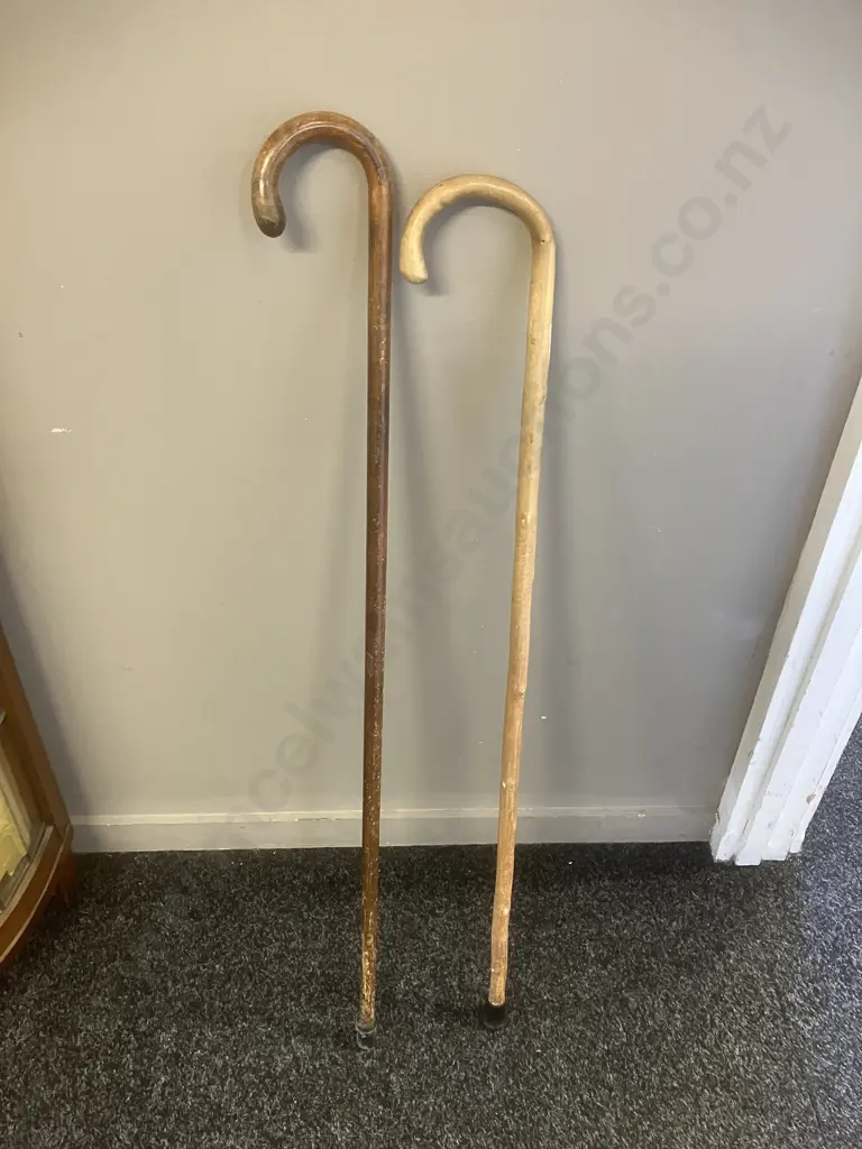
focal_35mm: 28
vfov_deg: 63.4
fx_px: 930
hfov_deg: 49.7
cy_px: 574
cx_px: 431
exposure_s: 1/33
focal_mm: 3.99
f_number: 1.8
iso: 250
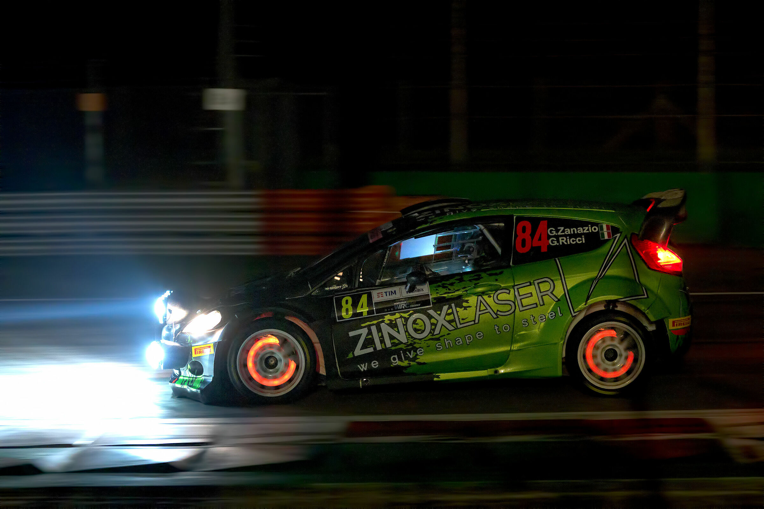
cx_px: 382
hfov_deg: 23.6
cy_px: 254
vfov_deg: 15.9
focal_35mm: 86
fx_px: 1825
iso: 32000
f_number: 2.8
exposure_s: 1/125
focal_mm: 86
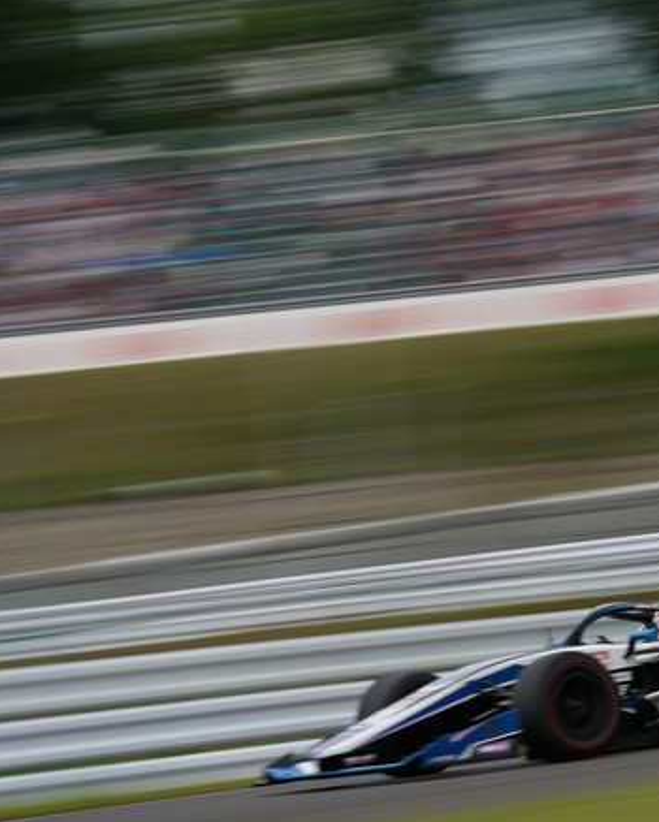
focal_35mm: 309
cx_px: 612
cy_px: 440
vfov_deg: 6.3
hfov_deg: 5.0
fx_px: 7528
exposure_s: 1/40
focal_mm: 200
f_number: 20
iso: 100
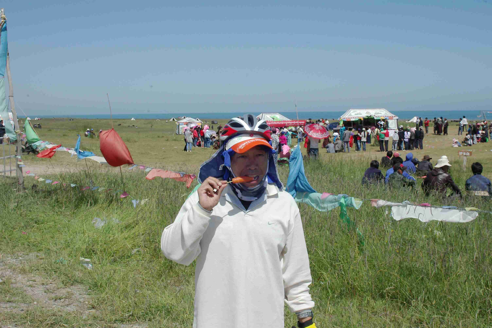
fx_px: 574
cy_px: 164
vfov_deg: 31.9
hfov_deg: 46.4
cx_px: 246
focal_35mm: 42
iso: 200
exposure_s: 1/125
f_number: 19
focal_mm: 28
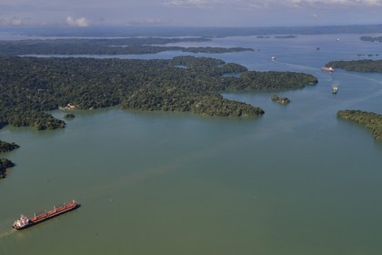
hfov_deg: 46.4
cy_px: 128
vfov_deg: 31.9
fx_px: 446
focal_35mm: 42
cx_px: 191
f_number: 10
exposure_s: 1/800
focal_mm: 42
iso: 320
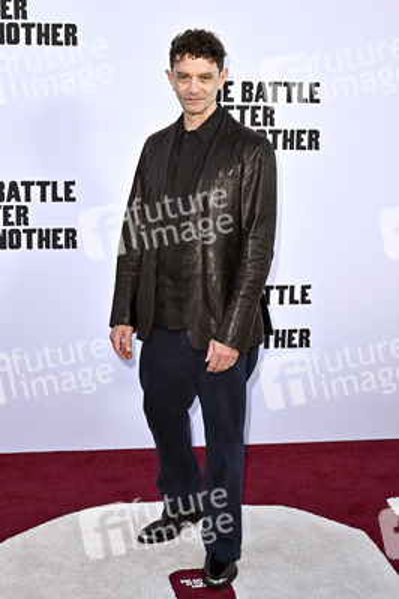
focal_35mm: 48
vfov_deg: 41.1
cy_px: 300
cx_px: 200
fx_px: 799
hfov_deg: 28.0
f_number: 5
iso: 800
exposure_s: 1/320
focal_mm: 48
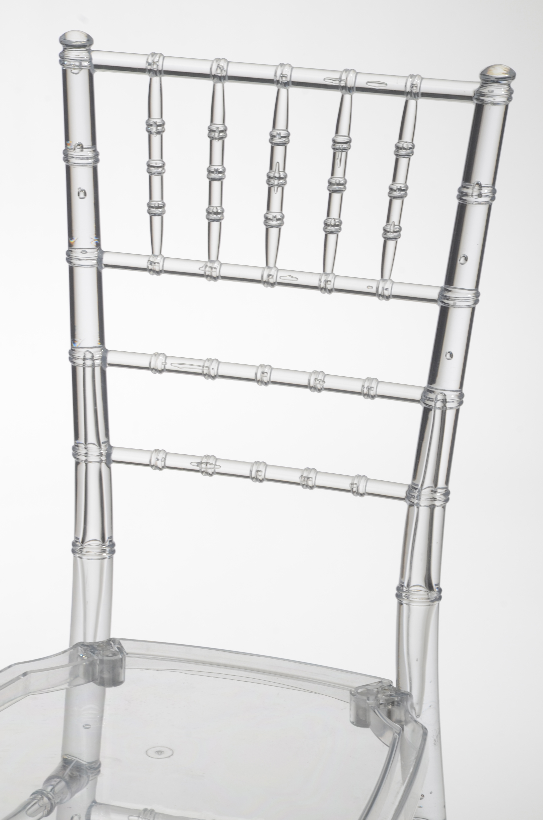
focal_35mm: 135
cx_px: 272
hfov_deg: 10.1
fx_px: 3068
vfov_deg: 15.2
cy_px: 410
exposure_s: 1/125
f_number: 11
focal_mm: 90
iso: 200
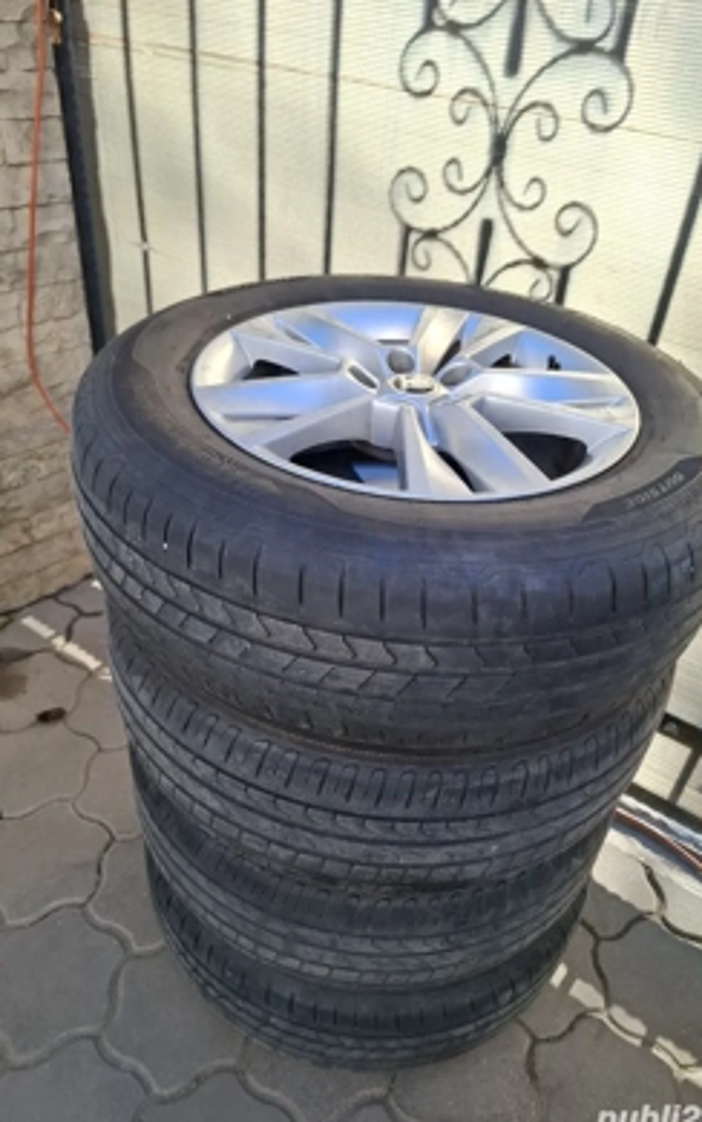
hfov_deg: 49.3
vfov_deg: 72.5
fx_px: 765
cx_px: 345
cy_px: 567
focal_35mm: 25
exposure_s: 1/294
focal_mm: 5.54
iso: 50
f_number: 1.8
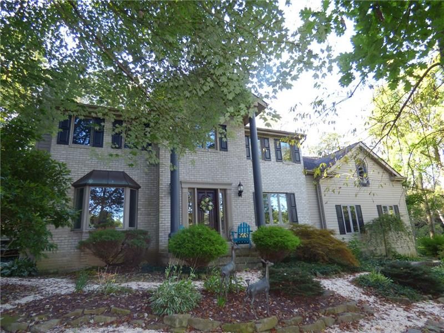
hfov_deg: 81.7
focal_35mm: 20
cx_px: 222
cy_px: 166
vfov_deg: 66.0
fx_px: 257
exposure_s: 1/60
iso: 100
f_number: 2.8
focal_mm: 3.58
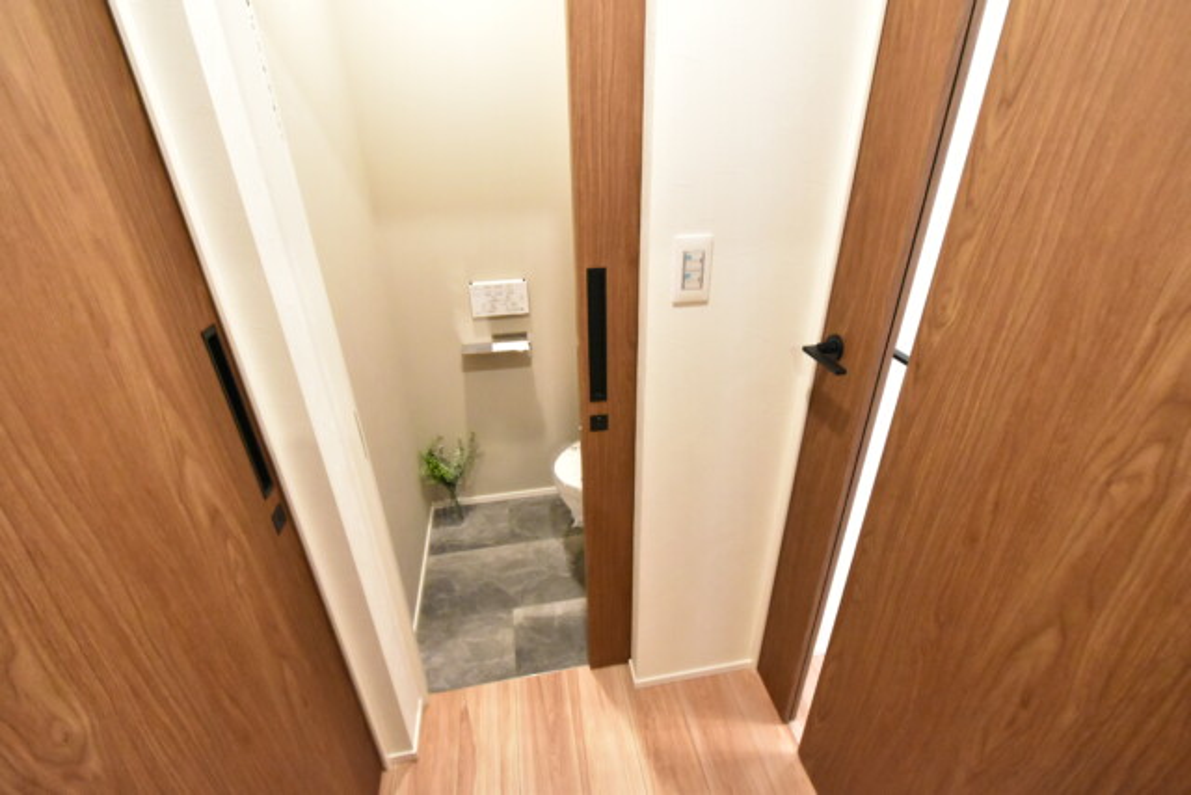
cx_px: 596
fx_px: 496
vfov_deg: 77.4
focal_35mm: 15
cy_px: 398
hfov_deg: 100.4
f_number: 4.5
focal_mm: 10
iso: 6400
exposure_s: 1/80
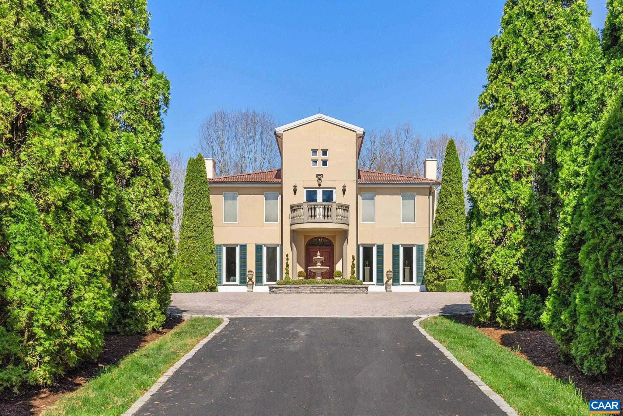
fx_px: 675
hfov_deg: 49.5
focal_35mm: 39
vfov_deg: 34.2
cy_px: 208
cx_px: 312
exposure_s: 1/2500
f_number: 8
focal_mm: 39
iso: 640
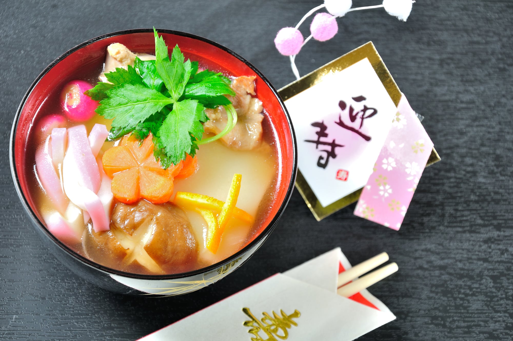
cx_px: 256
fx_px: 1494
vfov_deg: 13.0
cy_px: 170
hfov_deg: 19.5
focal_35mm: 105
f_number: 8
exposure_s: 1/1.3
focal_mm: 70
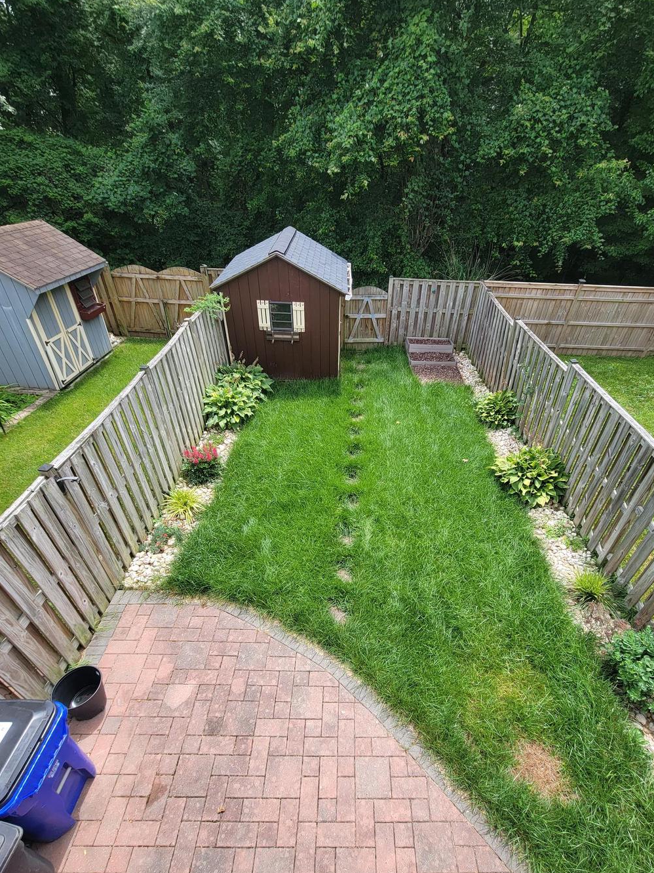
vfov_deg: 97.7
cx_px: 356
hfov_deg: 81.5
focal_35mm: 15
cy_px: 487
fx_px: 378
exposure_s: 1/434
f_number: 2.2
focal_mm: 2.2
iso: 50
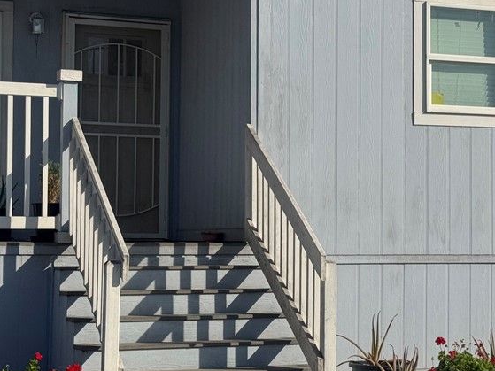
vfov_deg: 16.8
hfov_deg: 22.1
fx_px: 1258
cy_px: 166
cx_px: 339
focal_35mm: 88
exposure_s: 1/7937
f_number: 1.78
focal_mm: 6.76
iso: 64
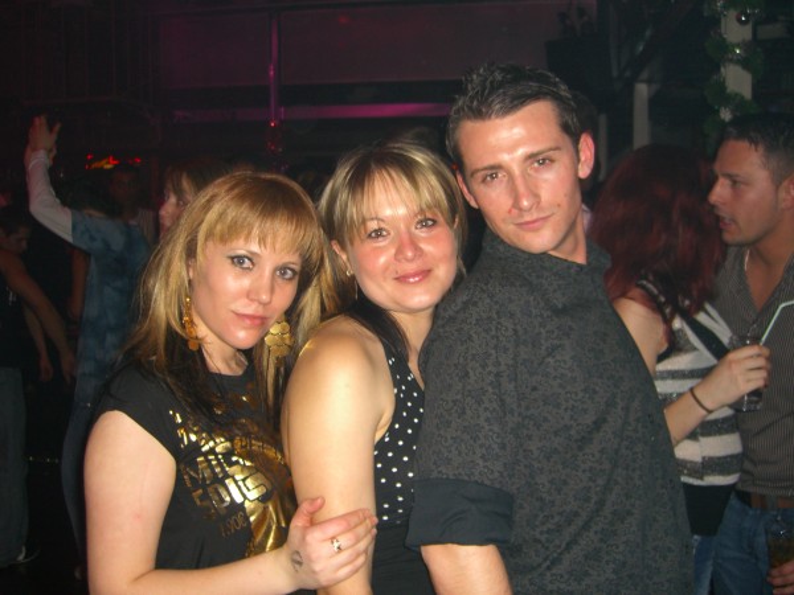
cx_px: 397
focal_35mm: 38
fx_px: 872
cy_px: 298
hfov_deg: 49.0
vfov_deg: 37.7
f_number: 2.8
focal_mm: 7.9
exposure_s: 1/60
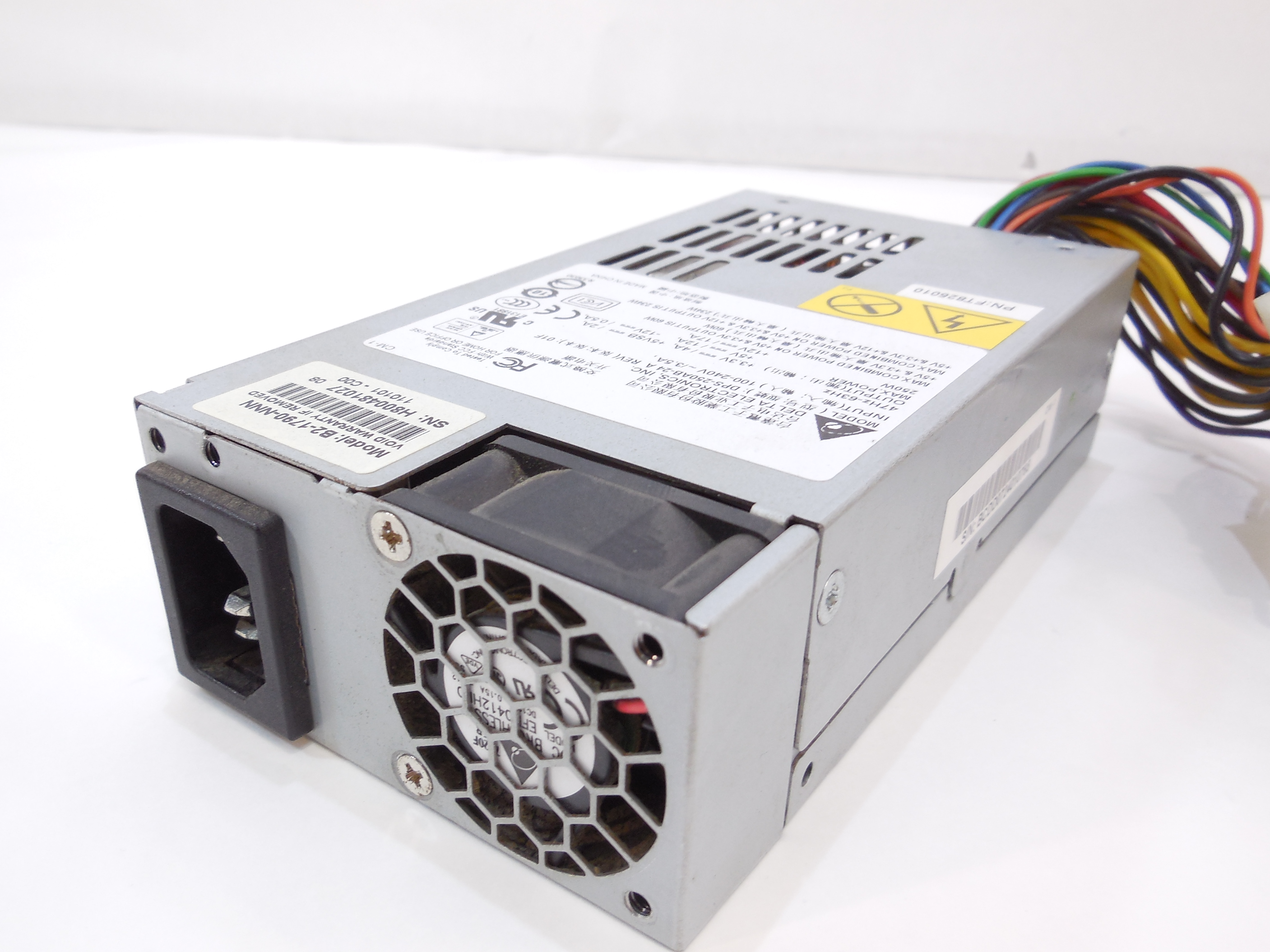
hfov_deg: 61.6
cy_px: 546
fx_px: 1064
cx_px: 613
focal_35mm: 29
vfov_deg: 48.1
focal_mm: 4.5
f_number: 3.1
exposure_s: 1/80
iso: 125
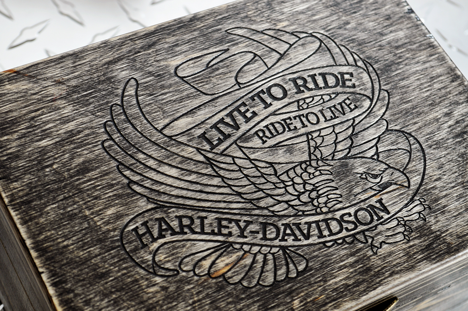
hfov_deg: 26.0
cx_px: 234
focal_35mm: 78
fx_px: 1013
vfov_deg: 17.4
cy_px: 156
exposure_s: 1/60
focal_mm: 52
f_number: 8
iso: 250
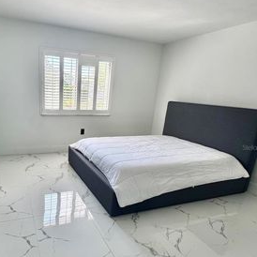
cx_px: 85
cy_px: 147
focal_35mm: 24
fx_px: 202
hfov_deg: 63.3
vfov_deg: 64.7
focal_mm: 2.22
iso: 40
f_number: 2.2
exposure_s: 1/109
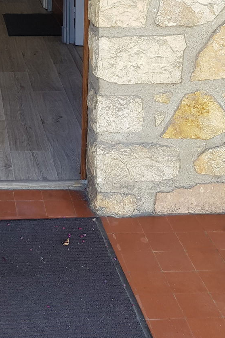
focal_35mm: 69
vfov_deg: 27.5
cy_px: -3
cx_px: -37
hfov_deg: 18.8
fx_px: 647
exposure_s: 1/135
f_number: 1.7
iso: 40
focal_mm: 4.2
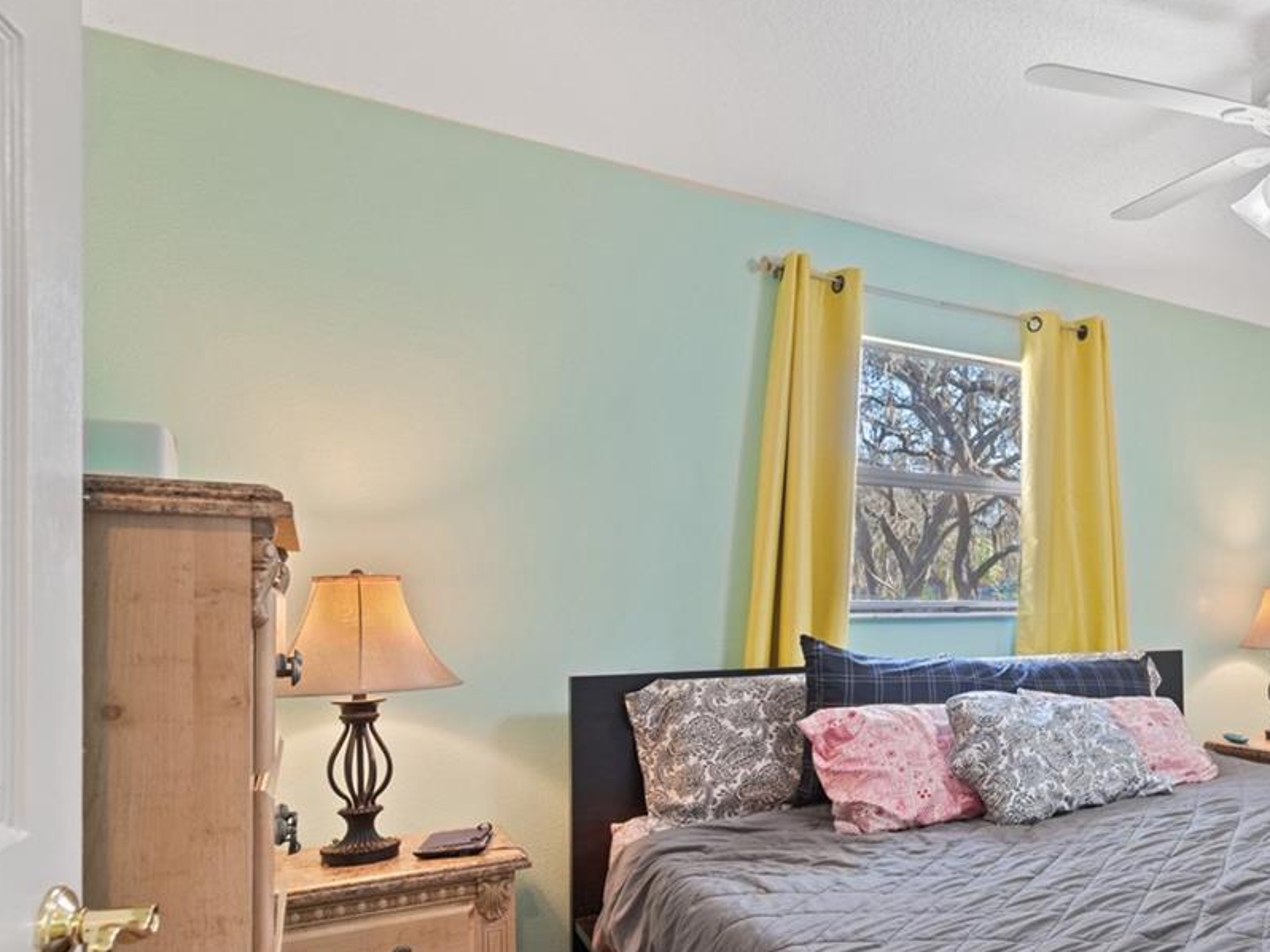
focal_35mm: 27
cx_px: 1198
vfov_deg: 50.8
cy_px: 596
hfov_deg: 54.6
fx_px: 990
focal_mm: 14
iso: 250
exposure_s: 1/2
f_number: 6.3
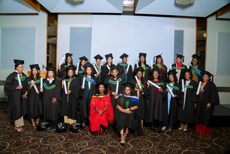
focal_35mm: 24
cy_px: 77
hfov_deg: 73.7
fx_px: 153
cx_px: 115
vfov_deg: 53.1
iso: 800
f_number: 4
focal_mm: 24
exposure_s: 1/125
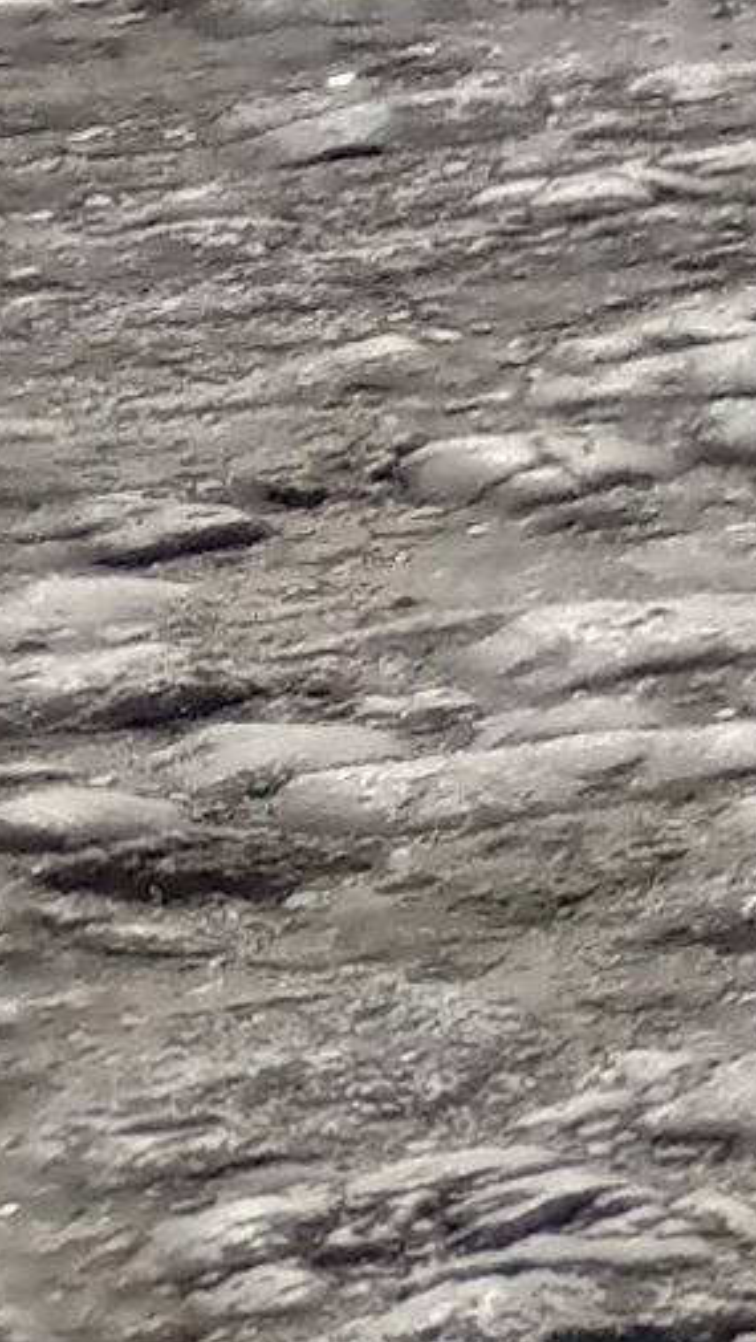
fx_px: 8580
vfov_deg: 8.0
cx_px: 5292
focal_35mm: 241
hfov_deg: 3.8
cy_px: -2337
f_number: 1.79
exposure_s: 1/10638
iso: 107
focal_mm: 4.74
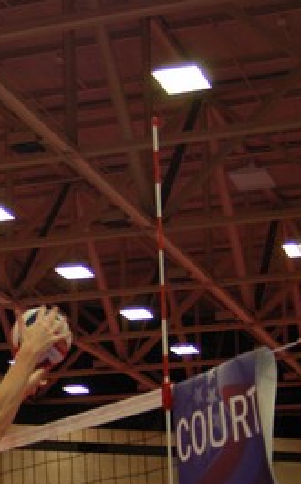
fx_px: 1277
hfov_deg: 12.9
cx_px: -117
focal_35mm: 97
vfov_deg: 21.4
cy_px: 321
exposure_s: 1/200
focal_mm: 28
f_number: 3.3
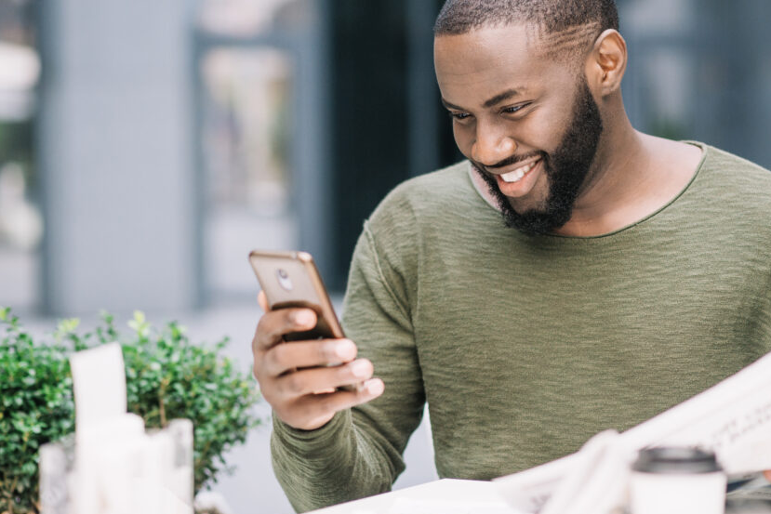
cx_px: 445
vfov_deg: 13.0
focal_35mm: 105
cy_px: 213
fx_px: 2249
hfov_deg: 19.4
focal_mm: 85
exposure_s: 1/125
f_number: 2.2
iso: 400
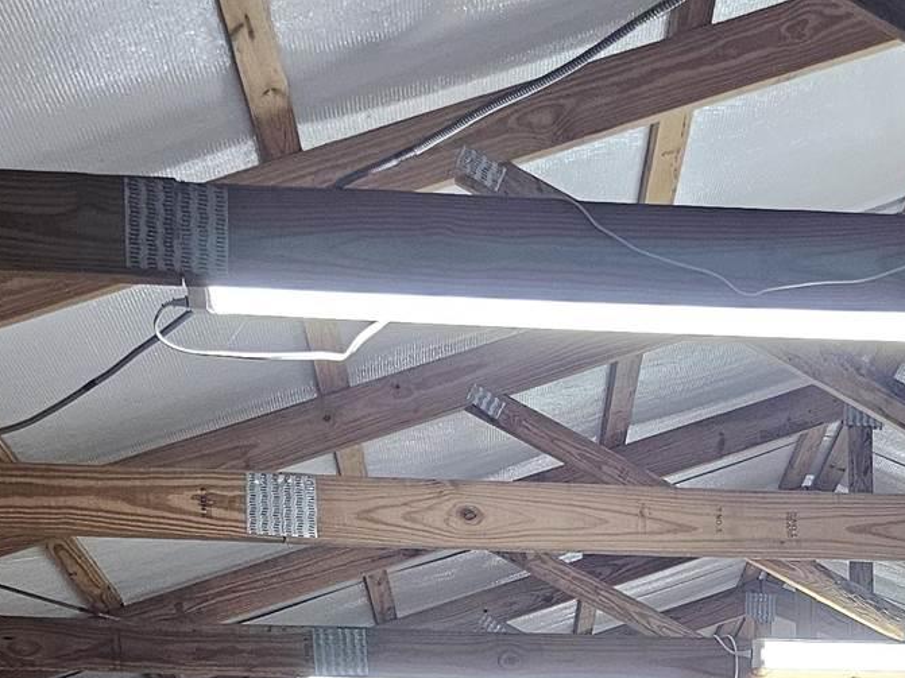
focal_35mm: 79
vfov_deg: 14.4
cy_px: 1487
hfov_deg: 24.0
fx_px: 2065
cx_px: 811
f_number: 1.7
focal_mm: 6.3
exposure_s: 1/120
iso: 250
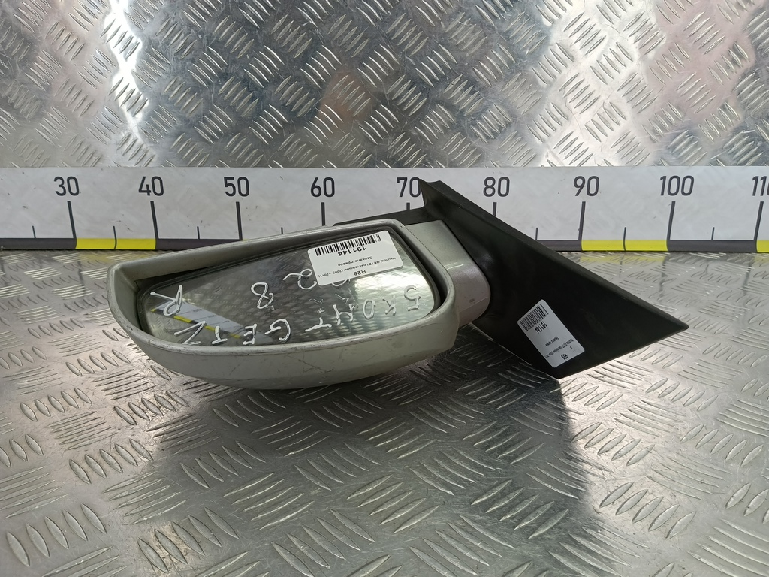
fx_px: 600
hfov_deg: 65.3
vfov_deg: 51.4
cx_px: 384
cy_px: 288
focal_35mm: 27
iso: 78
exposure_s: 1/50
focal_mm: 4.11
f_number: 1.6
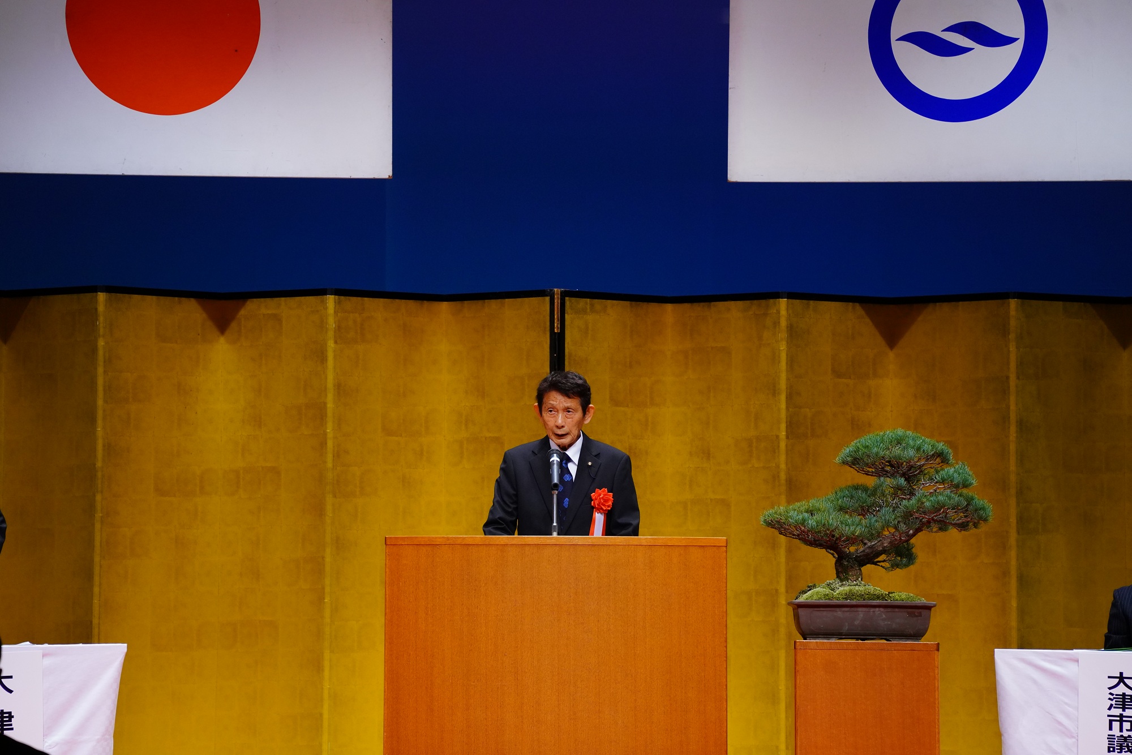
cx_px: 566
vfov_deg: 6.9
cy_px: 378
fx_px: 6289
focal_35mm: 200
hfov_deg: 10.3
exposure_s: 1/320
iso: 2500
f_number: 5.6
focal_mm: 200
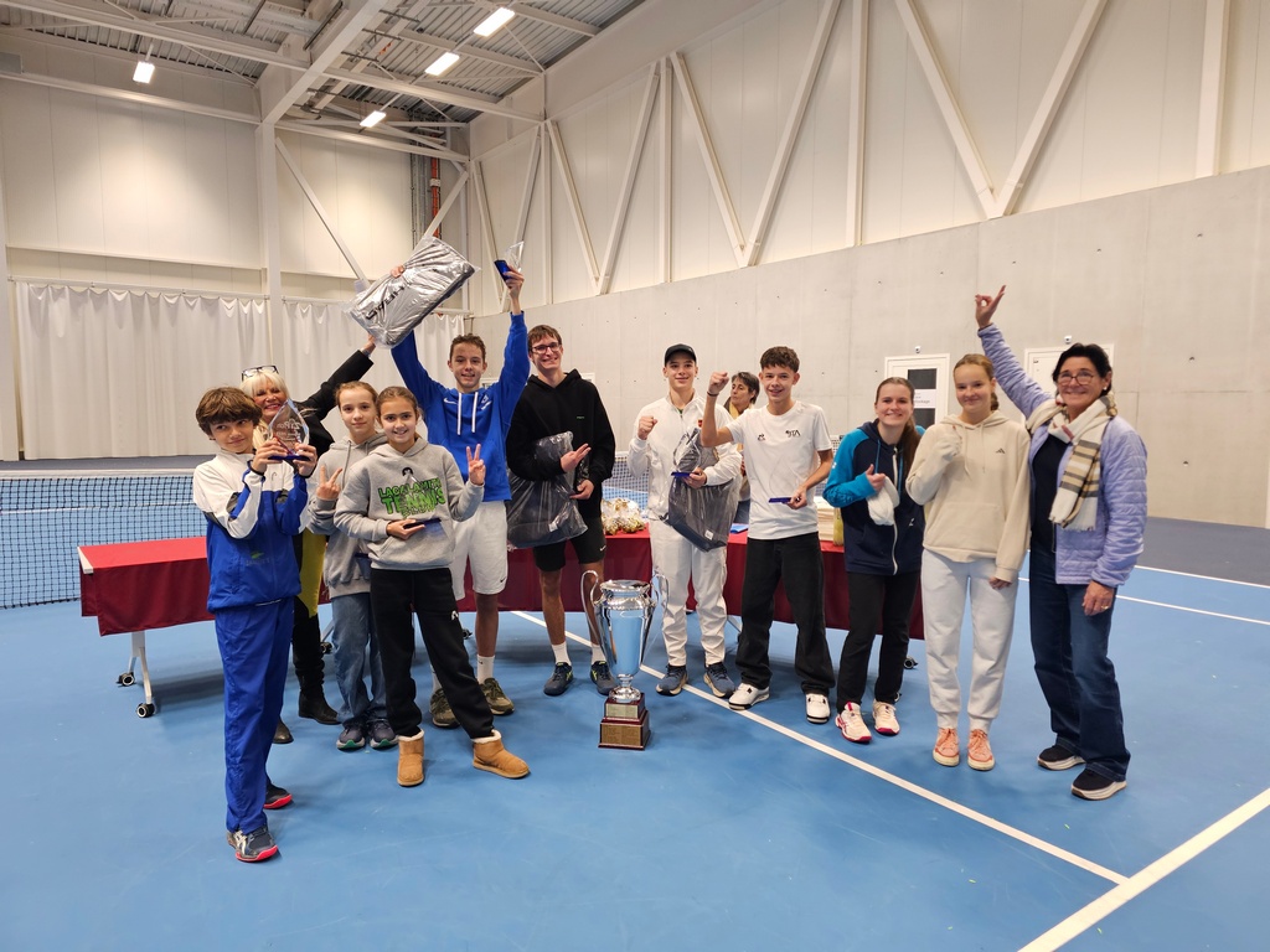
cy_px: 476
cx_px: 635
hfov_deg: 73.9
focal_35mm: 23
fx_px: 844
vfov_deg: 58.9
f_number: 1.7
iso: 500
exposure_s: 1/120
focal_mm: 6.3
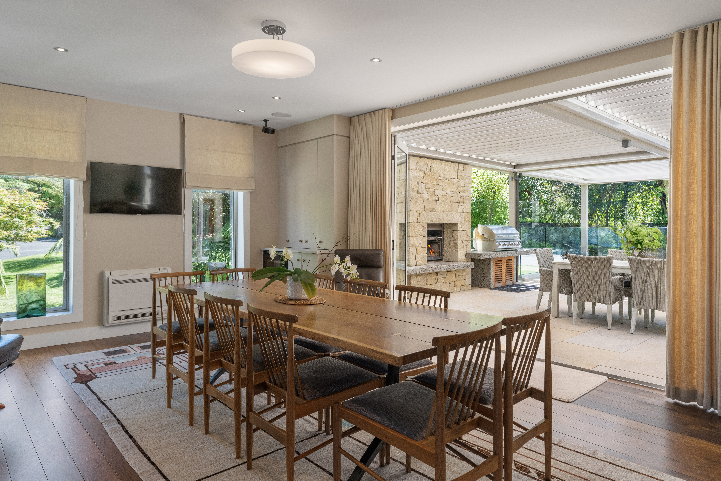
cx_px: 360
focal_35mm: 22
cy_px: 240
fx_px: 443
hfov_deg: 78.3
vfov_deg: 57.0
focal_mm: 22.1
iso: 640
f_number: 8
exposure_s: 1/50
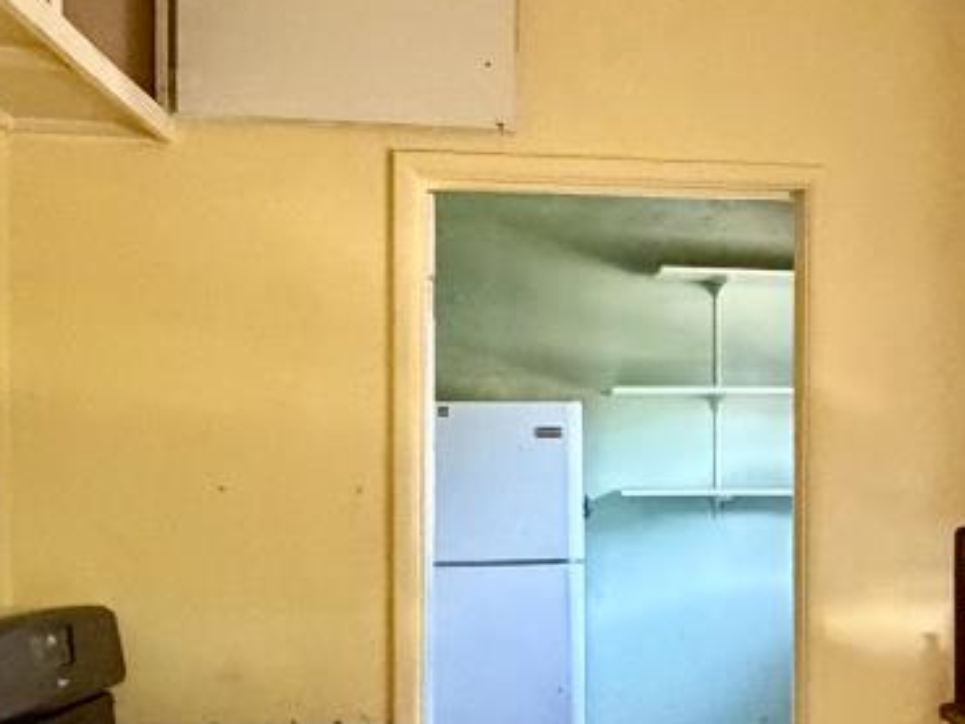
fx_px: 1589
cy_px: 521
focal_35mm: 57
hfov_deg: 32.3
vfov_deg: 25.4
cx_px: 847
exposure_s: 1/60
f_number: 2.2
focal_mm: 2.22
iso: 1250
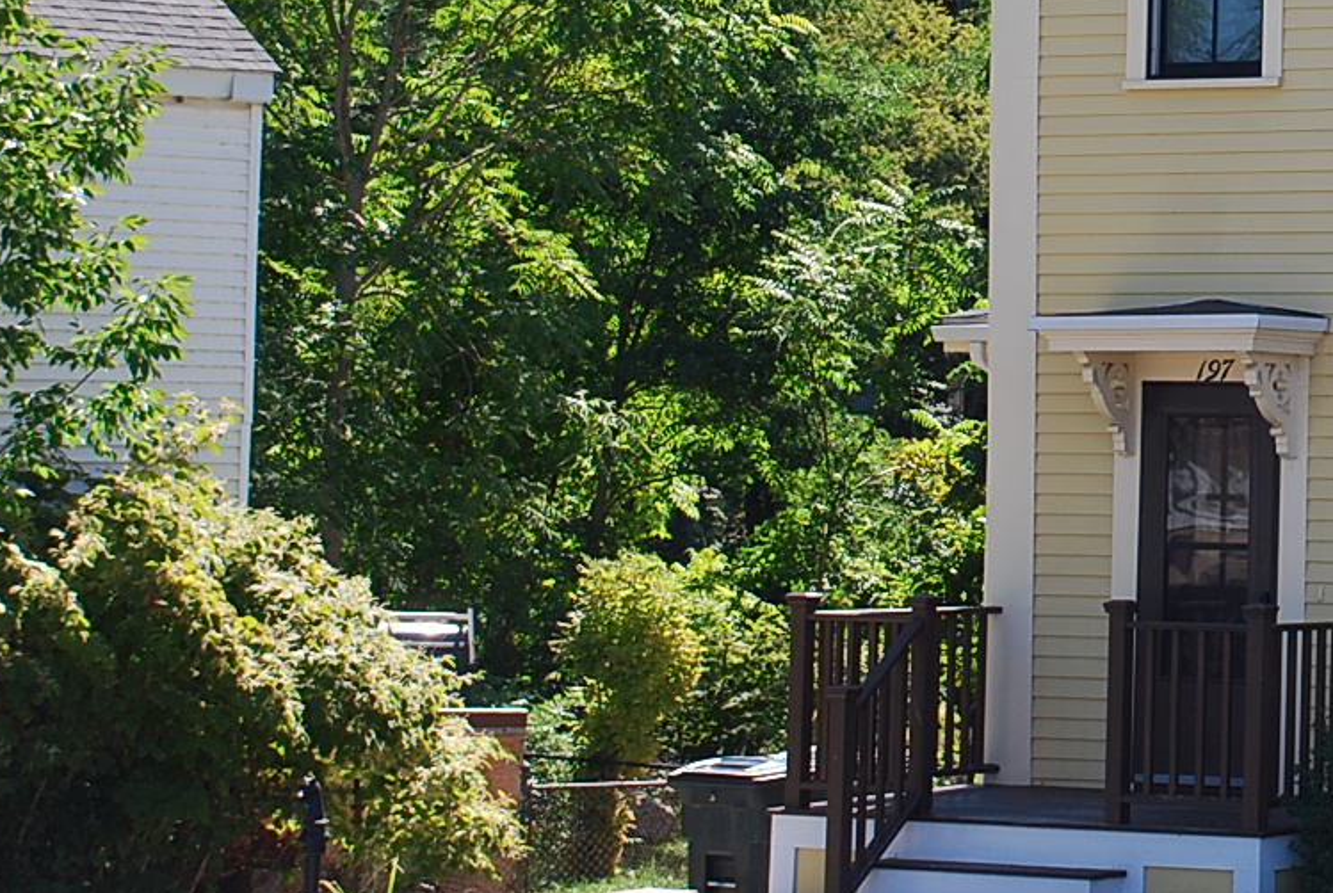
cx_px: 1611
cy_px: 148
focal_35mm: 124
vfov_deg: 11.1
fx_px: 4599
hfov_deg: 15.8
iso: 100
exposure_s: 1/160
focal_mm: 32
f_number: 6.3
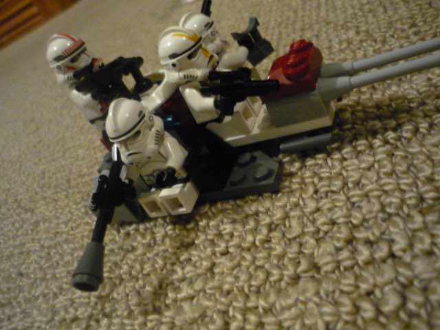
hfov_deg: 55.4
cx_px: 220
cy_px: 165
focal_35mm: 33
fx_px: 419
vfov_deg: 42.9
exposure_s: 1/13
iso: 800
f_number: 2.8
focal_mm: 5.5
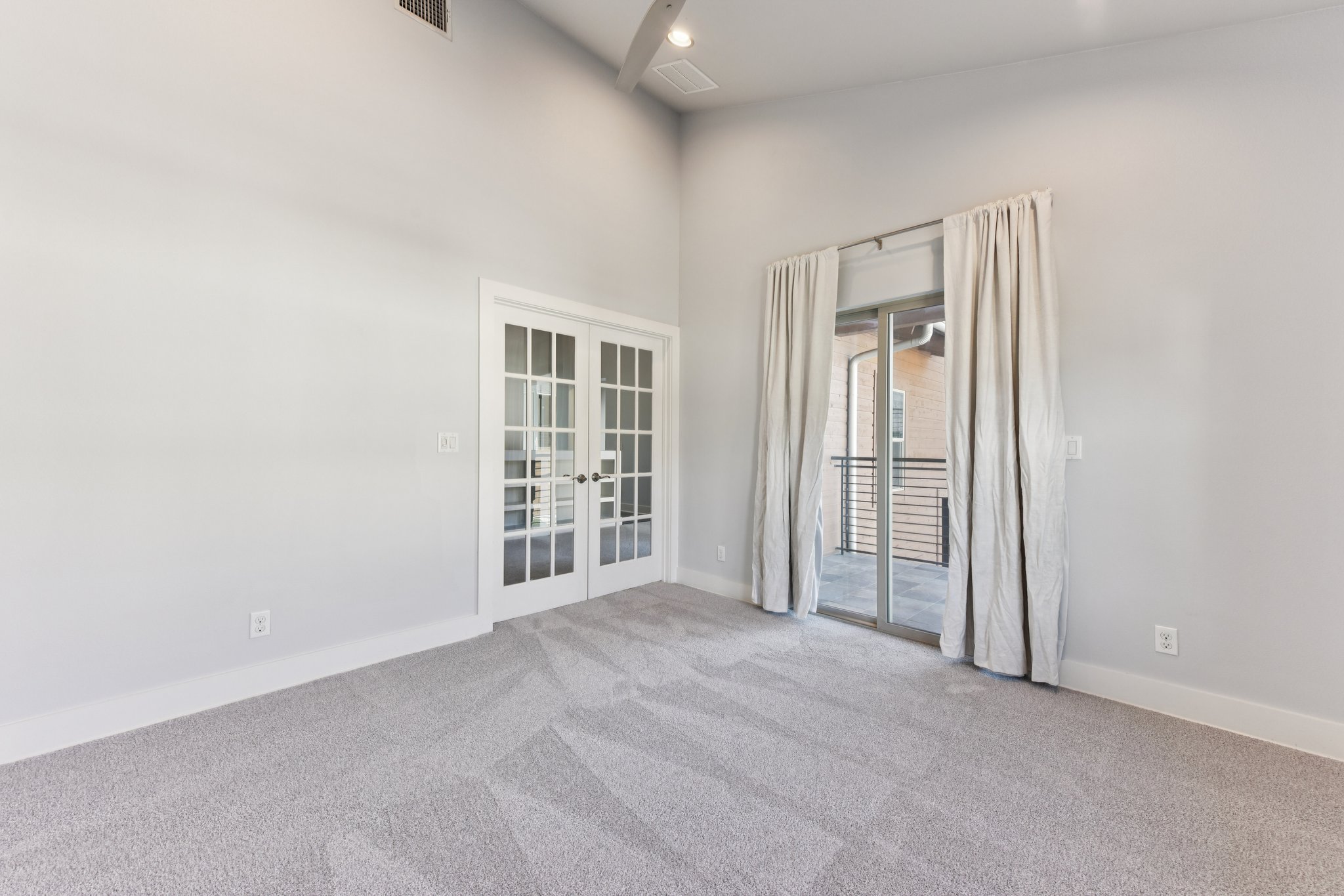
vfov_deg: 81.2
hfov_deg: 104.3
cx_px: 672
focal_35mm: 14
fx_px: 523
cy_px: 448
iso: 400
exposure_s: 1/40
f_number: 8
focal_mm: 14
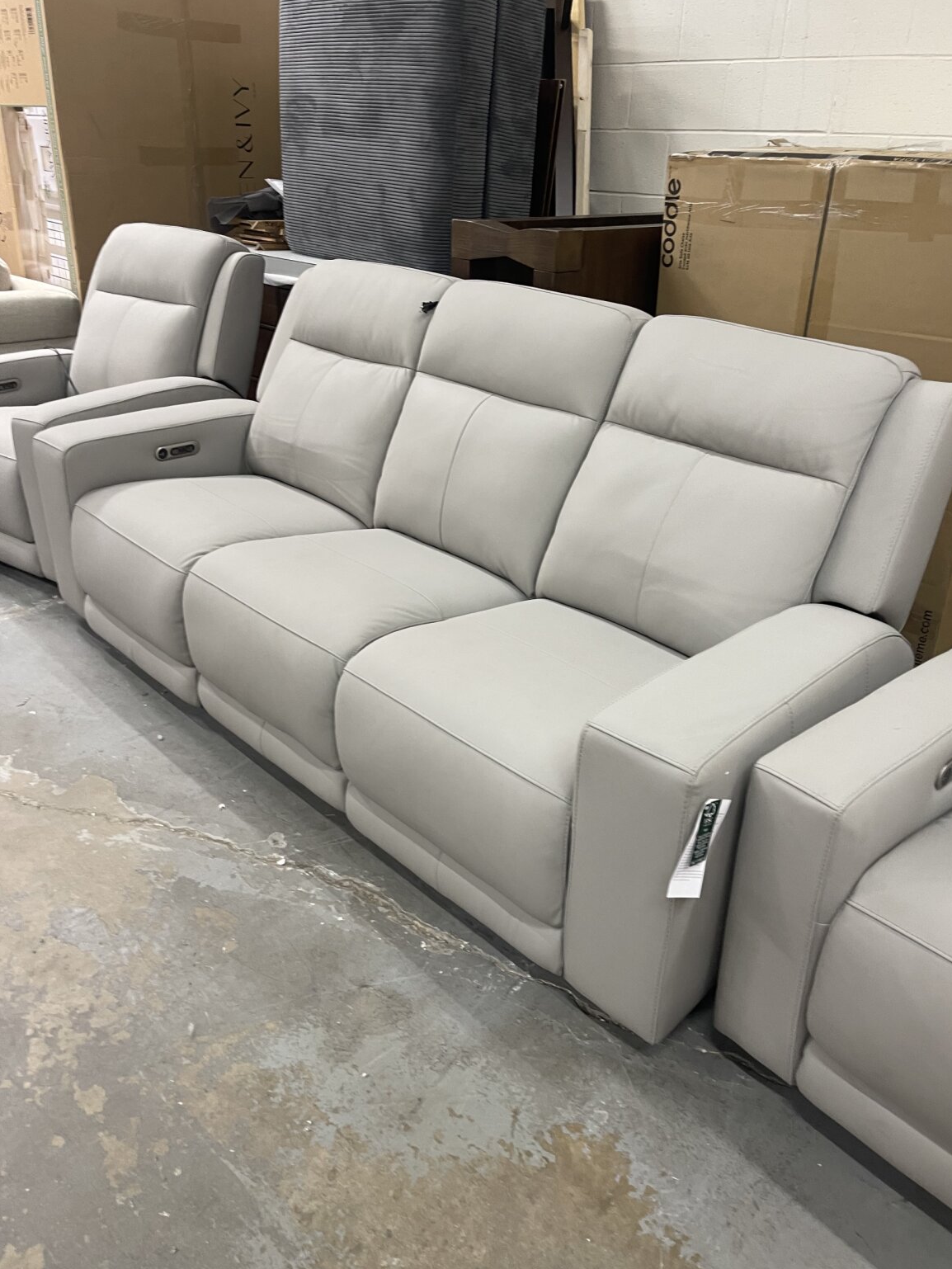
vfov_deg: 67.3
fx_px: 953
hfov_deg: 53.1
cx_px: 493
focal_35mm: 26
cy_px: 611
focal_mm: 5.1
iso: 200
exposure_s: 1/60
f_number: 1.6
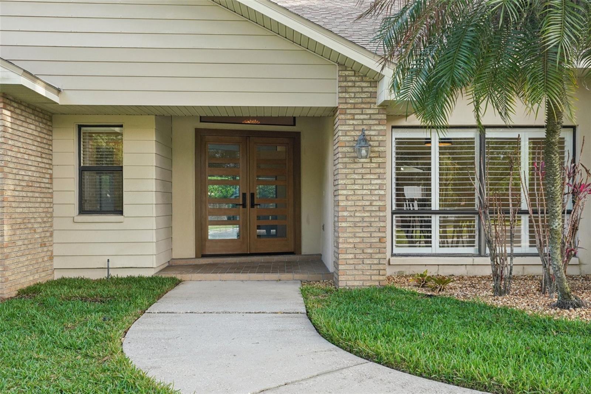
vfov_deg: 38.9
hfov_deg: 55.8
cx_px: 296
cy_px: 197
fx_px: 558
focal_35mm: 34
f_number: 8
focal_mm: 23
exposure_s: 1/200
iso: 640
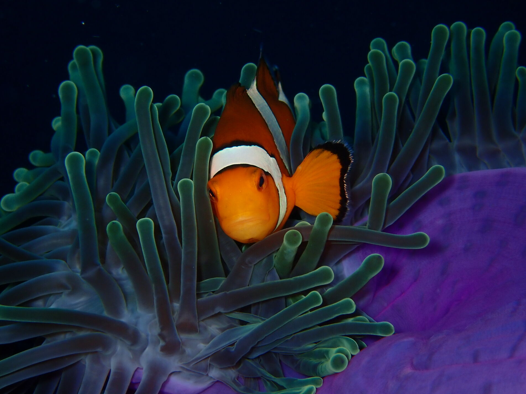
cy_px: 197
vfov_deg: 14.6
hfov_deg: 19.4
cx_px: 261
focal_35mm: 101
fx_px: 1535
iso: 200
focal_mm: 18
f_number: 6.3
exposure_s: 1/200
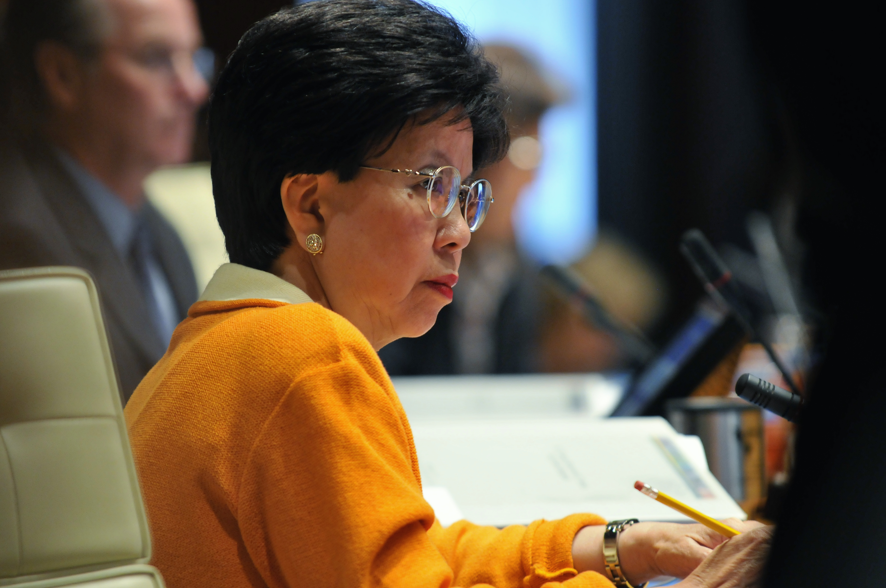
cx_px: 444
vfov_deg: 4.6
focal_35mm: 301
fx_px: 7399
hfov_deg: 6.9
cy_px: 294
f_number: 2.8
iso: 1000
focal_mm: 200
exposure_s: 1/60
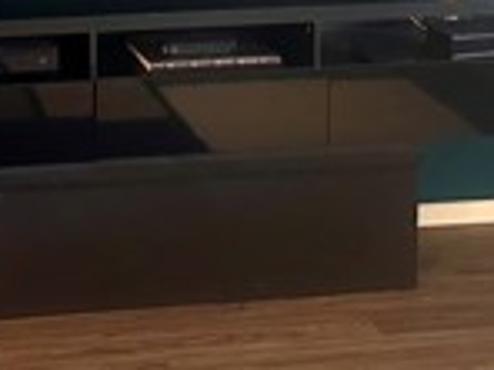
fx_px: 1484
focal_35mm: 104
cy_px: -123
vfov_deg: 13.7
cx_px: 137
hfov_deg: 18.8
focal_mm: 6.86
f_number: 1.78
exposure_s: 1/60
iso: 640
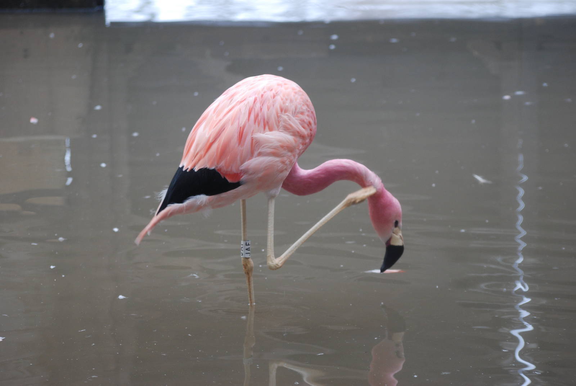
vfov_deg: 6.8
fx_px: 3244
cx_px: 288
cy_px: 193
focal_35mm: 202
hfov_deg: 10.1
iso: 400
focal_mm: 135
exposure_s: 1/60
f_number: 4.5
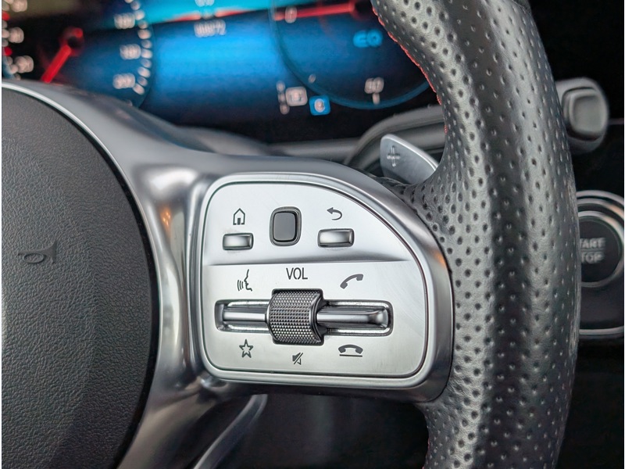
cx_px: 312
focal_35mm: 49
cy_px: 234
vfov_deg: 29.7
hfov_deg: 38.9
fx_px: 885
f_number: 1.68
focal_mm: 6.9
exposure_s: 1/250
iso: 35
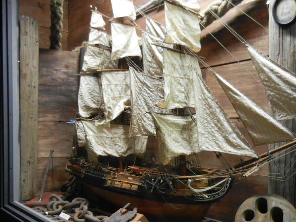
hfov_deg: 52.6
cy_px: 123
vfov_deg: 40.6
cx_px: 162
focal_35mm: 35
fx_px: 299
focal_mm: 5.4
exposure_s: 1/3.4
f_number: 3.5
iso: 200
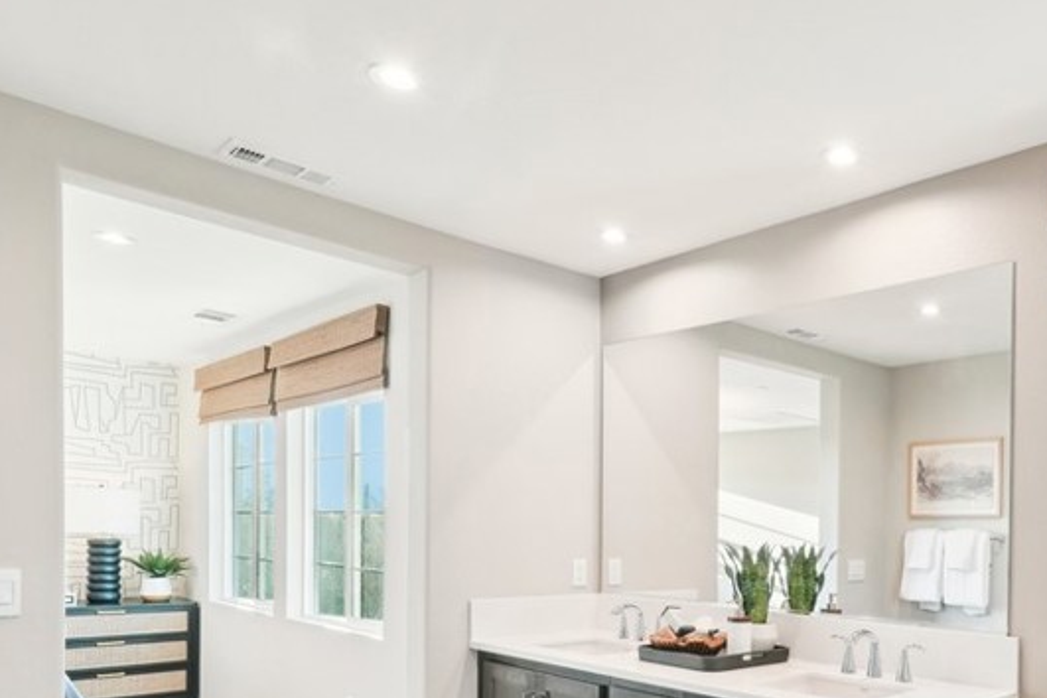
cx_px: 816
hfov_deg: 62.5
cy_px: 524
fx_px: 785
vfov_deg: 46.2
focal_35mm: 27
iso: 400
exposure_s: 1/30
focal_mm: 14
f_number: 8
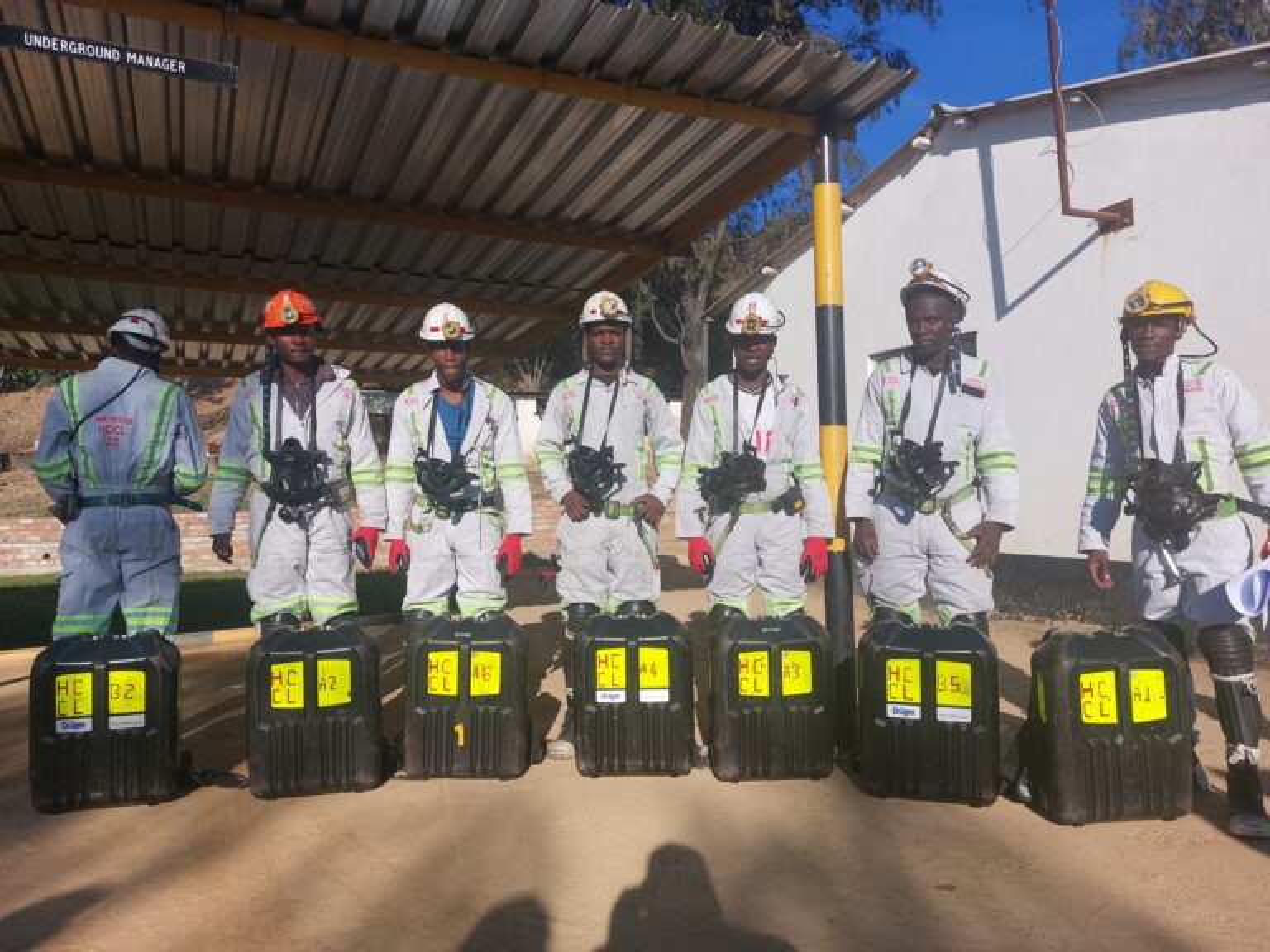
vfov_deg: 56.8
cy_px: 476
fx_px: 881
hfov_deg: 71.6
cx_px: 635
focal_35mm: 24
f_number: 1.8
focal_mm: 5.23
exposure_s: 1/1500
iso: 25
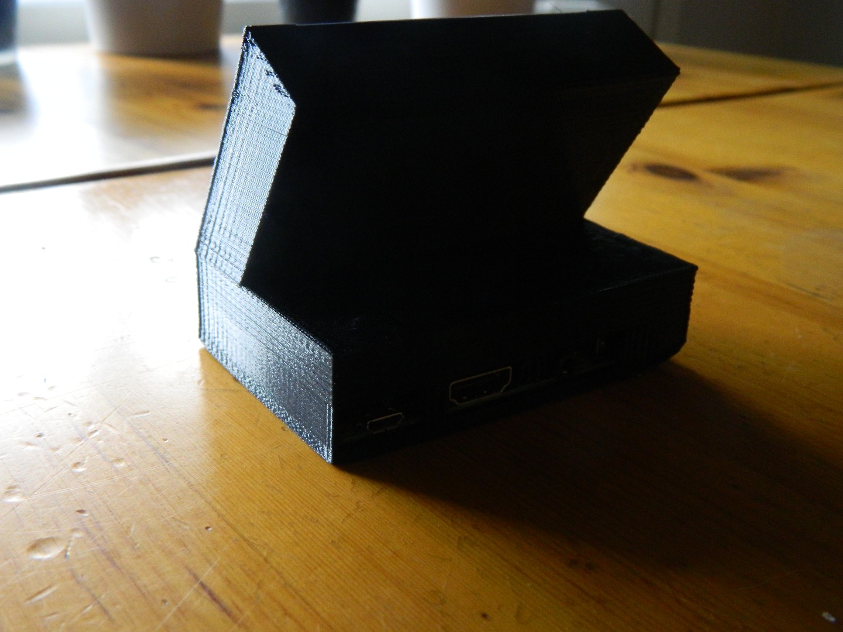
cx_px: 422
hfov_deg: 45.8
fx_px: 998
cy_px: 316
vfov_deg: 35.1
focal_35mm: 41
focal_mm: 7.3
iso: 400
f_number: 3.5
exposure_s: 1/125
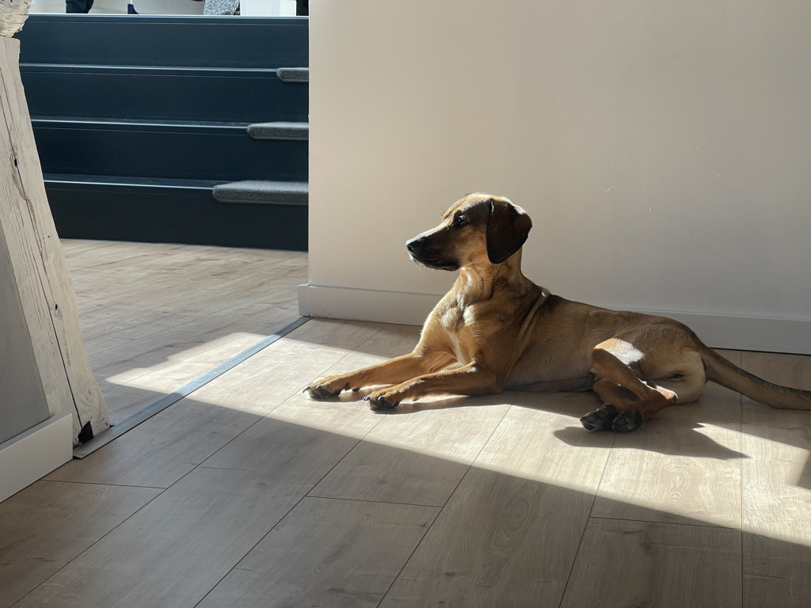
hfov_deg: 30.3
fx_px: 1499
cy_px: 304
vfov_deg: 22.9
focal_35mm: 64
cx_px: 406
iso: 20
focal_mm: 7.5
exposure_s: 1/122
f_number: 2.2
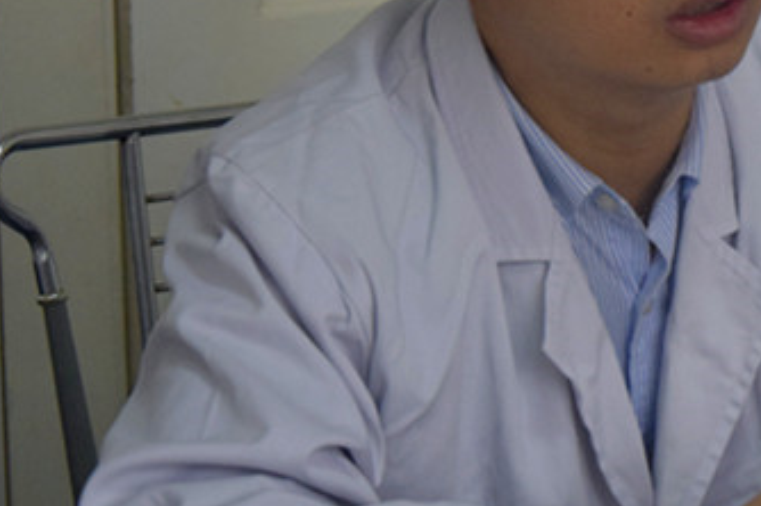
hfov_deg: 11.6
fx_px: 3696
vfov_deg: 7.8
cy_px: 138
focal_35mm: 175
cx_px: 838
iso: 1800
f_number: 5
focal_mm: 50
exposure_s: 1/60
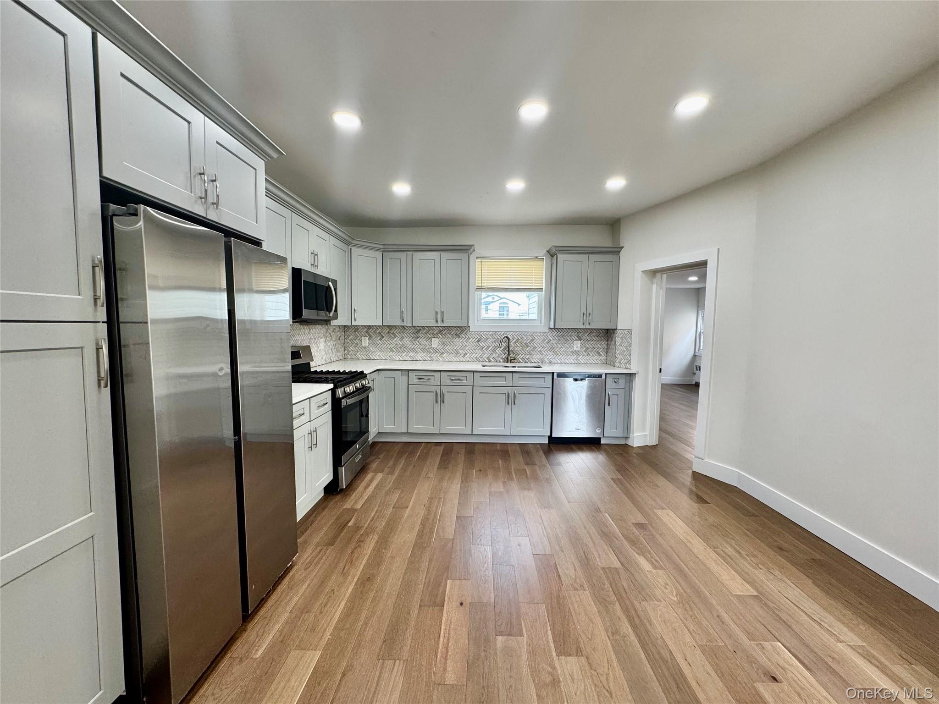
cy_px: 352
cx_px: 470
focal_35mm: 14
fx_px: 380
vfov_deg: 85.7
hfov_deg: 102.1
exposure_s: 1/120
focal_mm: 2.22
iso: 160
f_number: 2.2
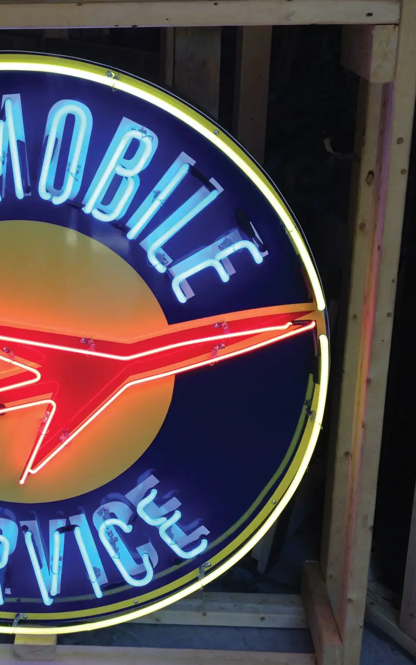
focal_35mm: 58
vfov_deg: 35.1
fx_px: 1052
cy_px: 364
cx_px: 77
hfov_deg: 22.1
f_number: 2.4
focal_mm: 4.28
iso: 64
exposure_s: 1/120
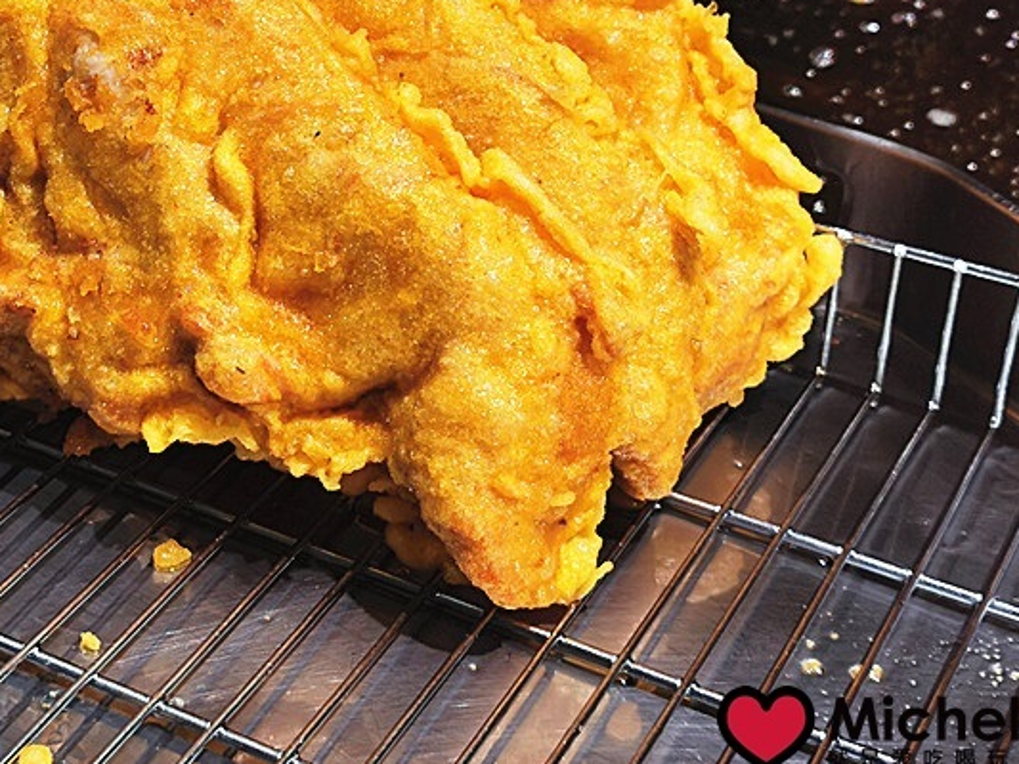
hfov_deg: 24.8
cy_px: 212
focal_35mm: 78
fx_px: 2297
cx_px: 289
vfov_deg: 18.8
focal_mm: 5.56
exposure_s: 1/151
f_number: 1.6
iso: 50
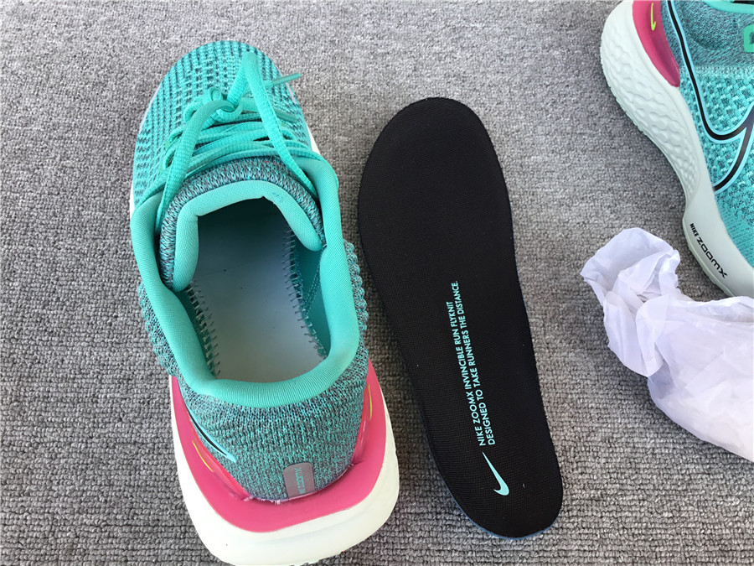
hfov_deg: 58.4
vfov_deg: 45.4
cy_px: 283
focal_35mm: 31
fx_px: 675
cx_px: 377
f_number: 2.4
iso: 32
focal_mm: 3.3
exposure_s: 1/100
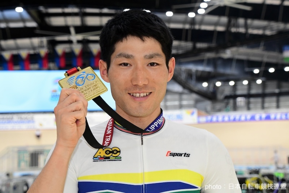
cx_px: 144
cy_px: 96
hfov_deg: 21.9
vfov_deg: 14.7
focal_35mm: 93
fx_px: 746
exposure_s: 1/250
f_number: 6.3
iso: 2500
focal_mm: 62
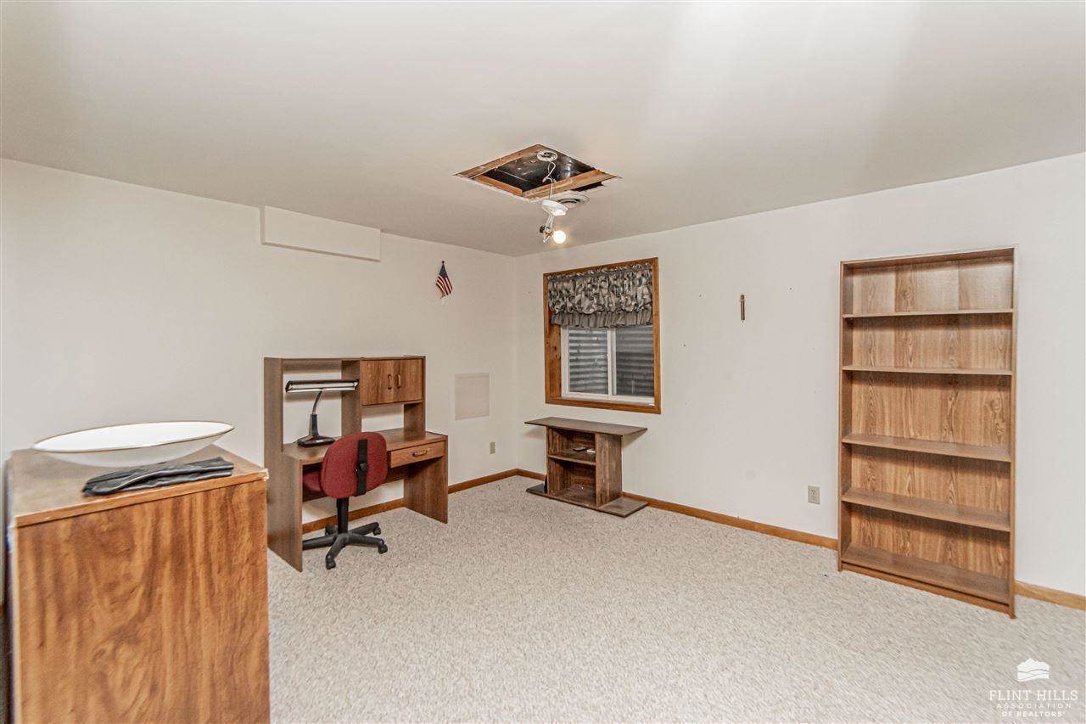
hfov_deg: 100.4
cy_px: 362
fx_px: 452
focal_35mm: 15
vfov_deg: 77.3
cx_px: 543
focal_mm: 10
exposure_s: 1/60
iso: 1250
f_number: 14
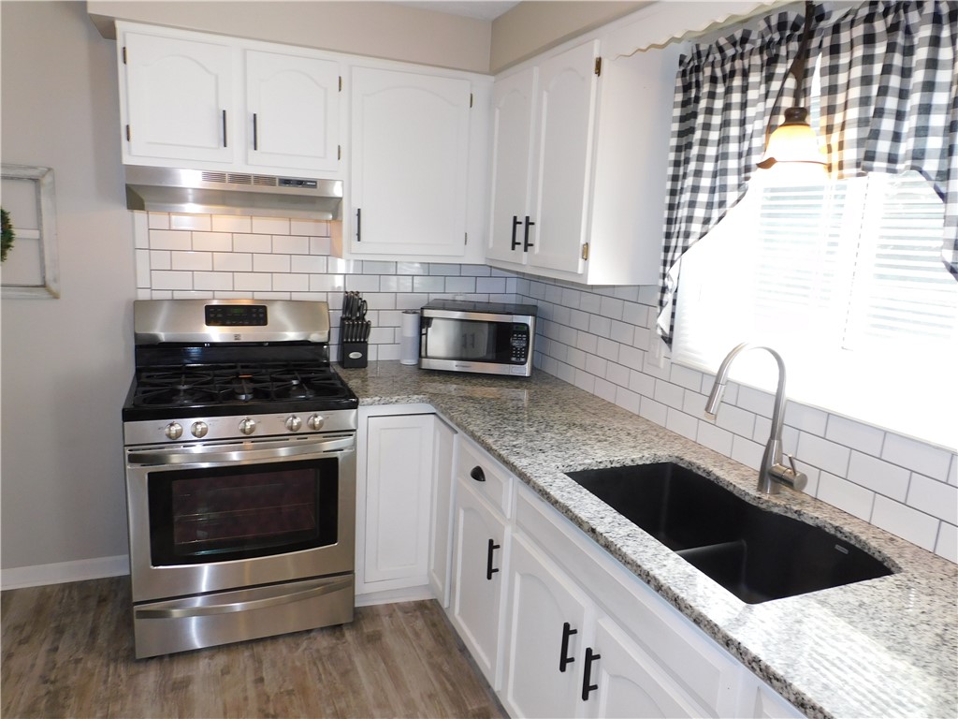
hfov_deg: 71.6
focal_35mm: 24
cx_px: 479
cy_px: 360
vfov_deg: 56.8
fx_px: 664
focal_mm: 4.3
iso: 160
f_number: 3.3
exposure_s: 1/30
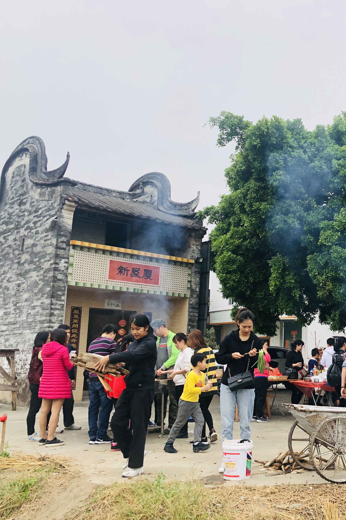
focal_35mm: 39
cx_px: 314
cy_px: 259
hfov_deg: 32.4
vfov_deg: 49.6
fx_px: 562
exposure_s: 1/1116
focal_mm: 4
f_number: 1.8
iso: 20
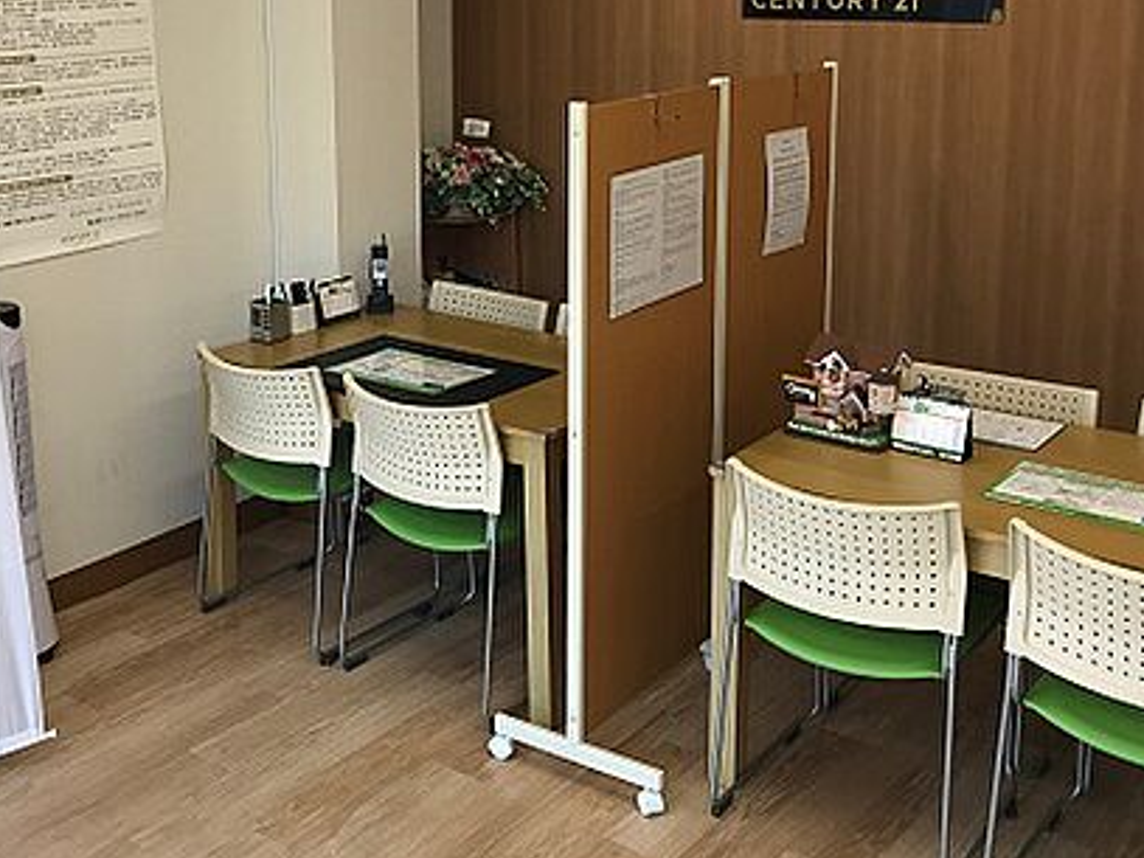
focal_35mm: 44
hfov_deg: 42.4
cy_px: 211
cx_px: 386
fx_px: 1454
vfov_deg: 32.2
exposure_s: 1/100
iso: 20
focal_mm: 3.99
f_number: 1.8
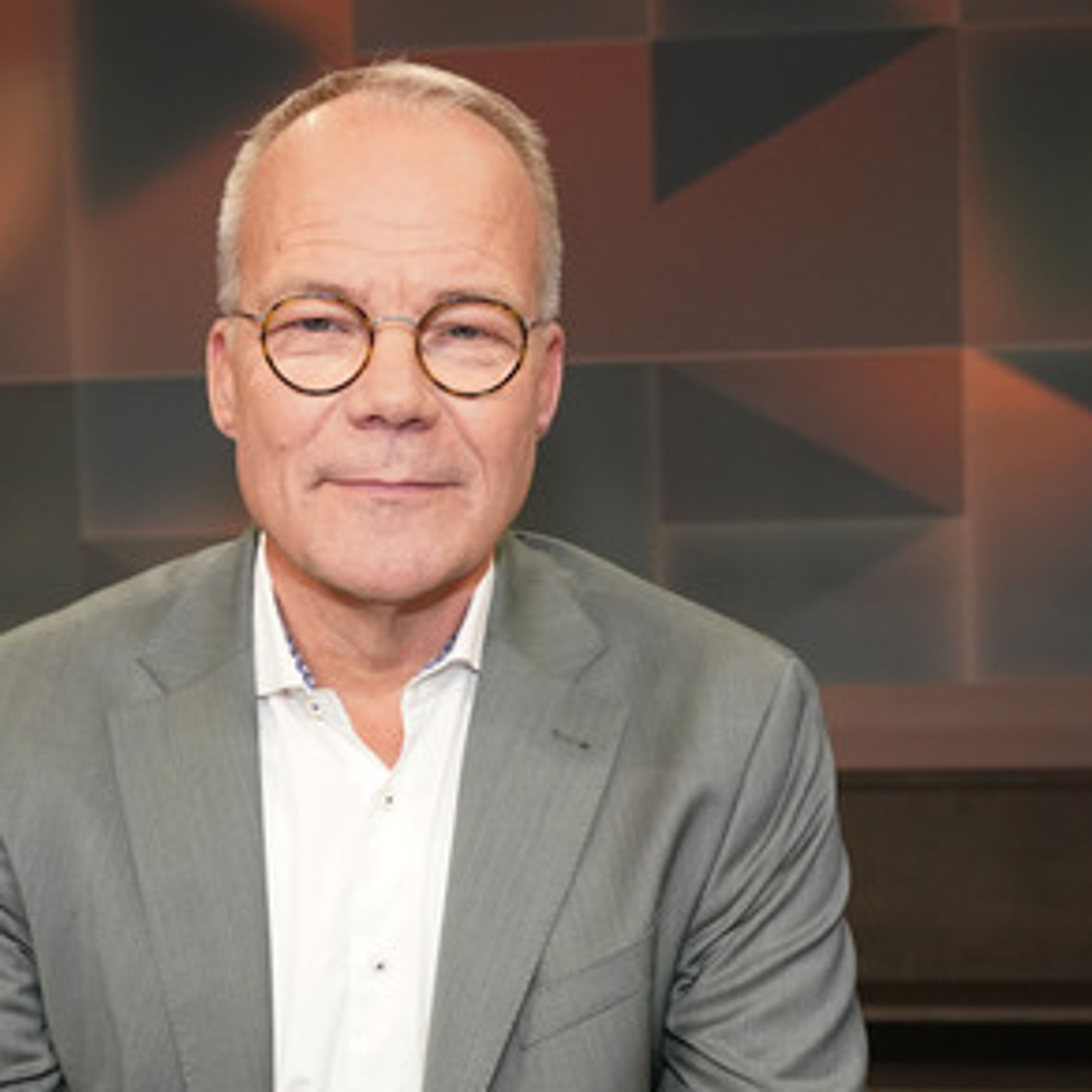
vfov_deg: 40.0
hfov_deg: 39.7
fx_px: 1499
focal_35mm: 42
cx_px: 406
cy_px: 542
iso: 2000
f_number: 5.6
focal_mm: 32
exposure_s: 1/125
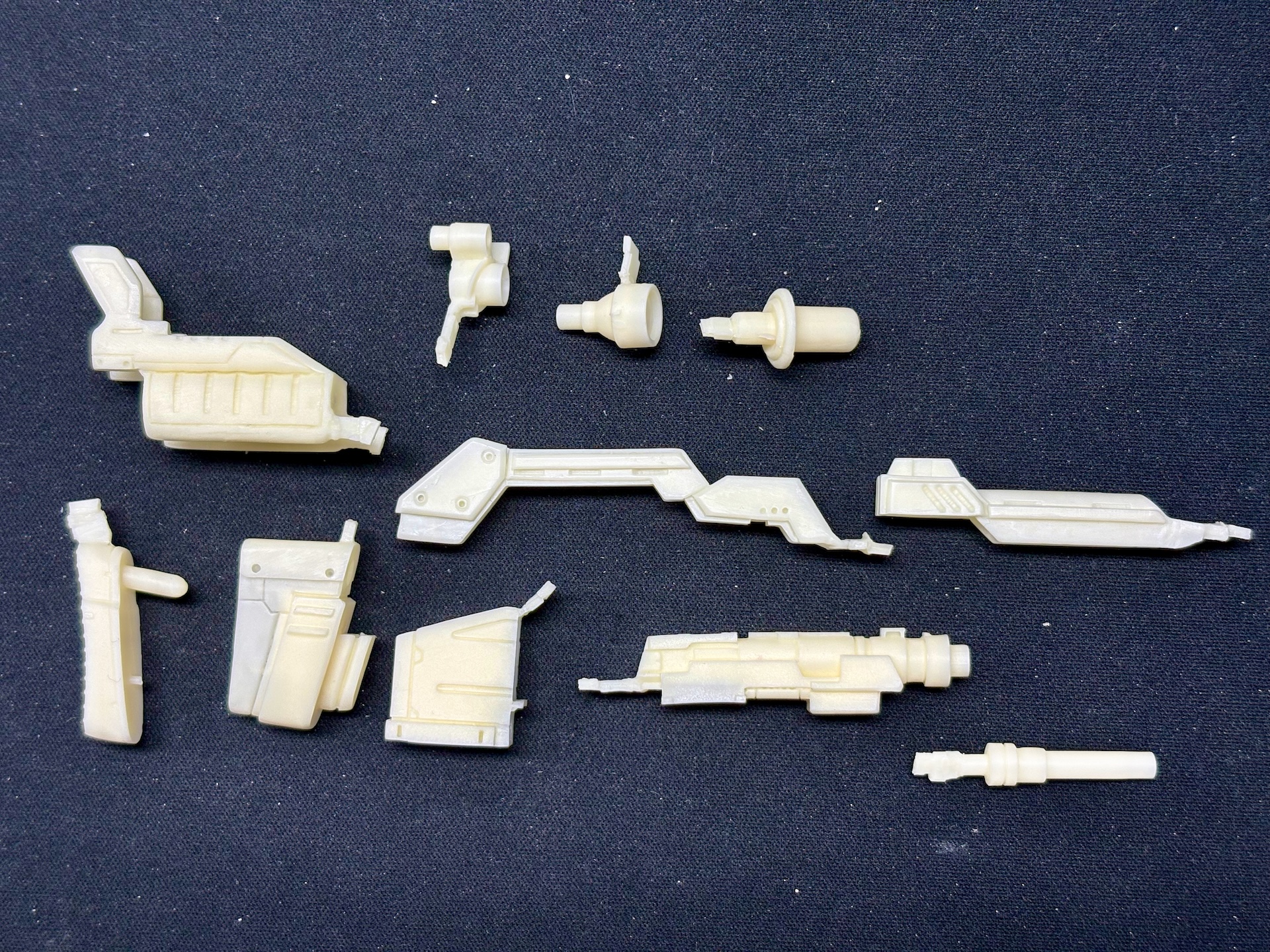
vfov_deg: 28.0
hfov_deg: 36.8
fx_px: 1908
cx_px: 635
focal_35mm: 52
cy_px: 476
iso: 40
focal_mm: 5.96
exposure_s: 1/60
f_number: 1.6
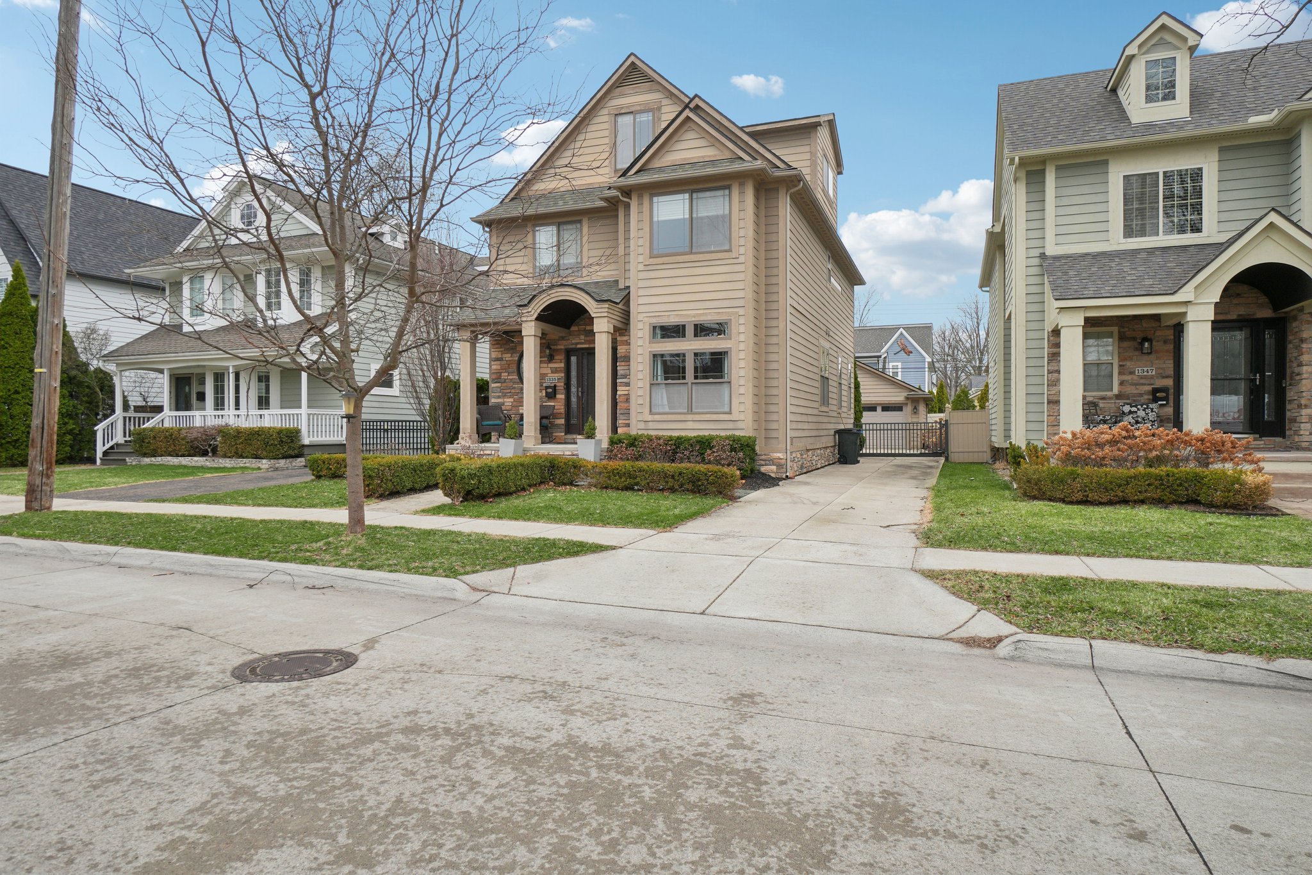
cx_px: 656
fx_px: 711
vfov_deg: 63.2
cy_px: 438
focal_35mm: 20
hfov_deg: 85.4
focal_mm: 13
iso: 100
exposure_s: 1/125
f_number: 8
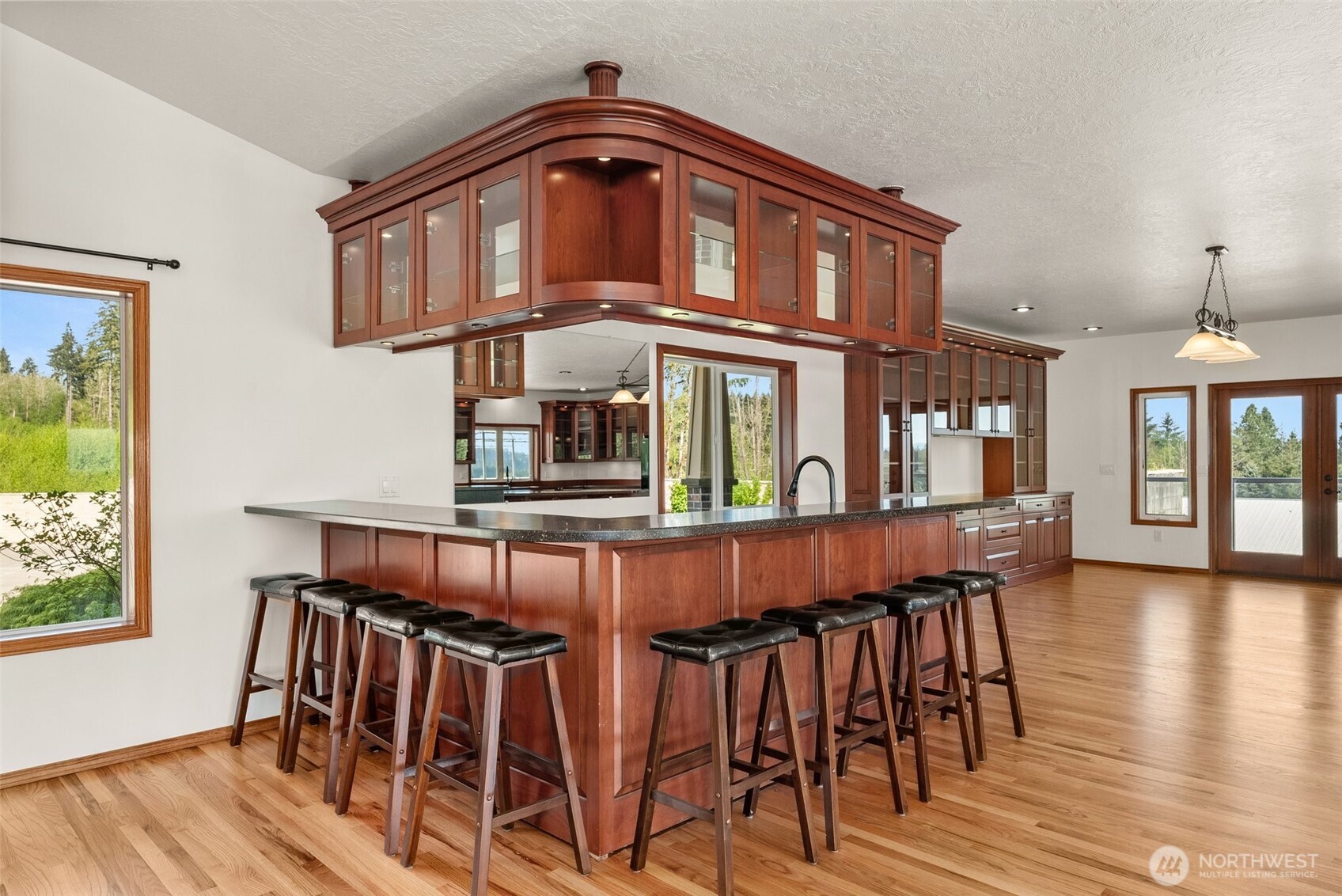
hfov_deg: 78.3
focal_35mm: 22
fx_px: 824
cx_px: 671
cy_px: 448
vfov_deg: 57.0
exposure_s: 1/15
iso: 500
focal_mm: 22.1
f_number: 8
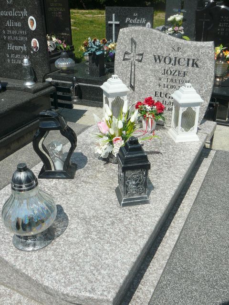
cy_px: 152
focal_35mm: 35
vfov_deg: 52.6
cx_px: 114
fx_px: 309
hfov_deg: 40.7
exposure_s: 1/800
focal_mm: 5.2
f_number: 5
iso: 80
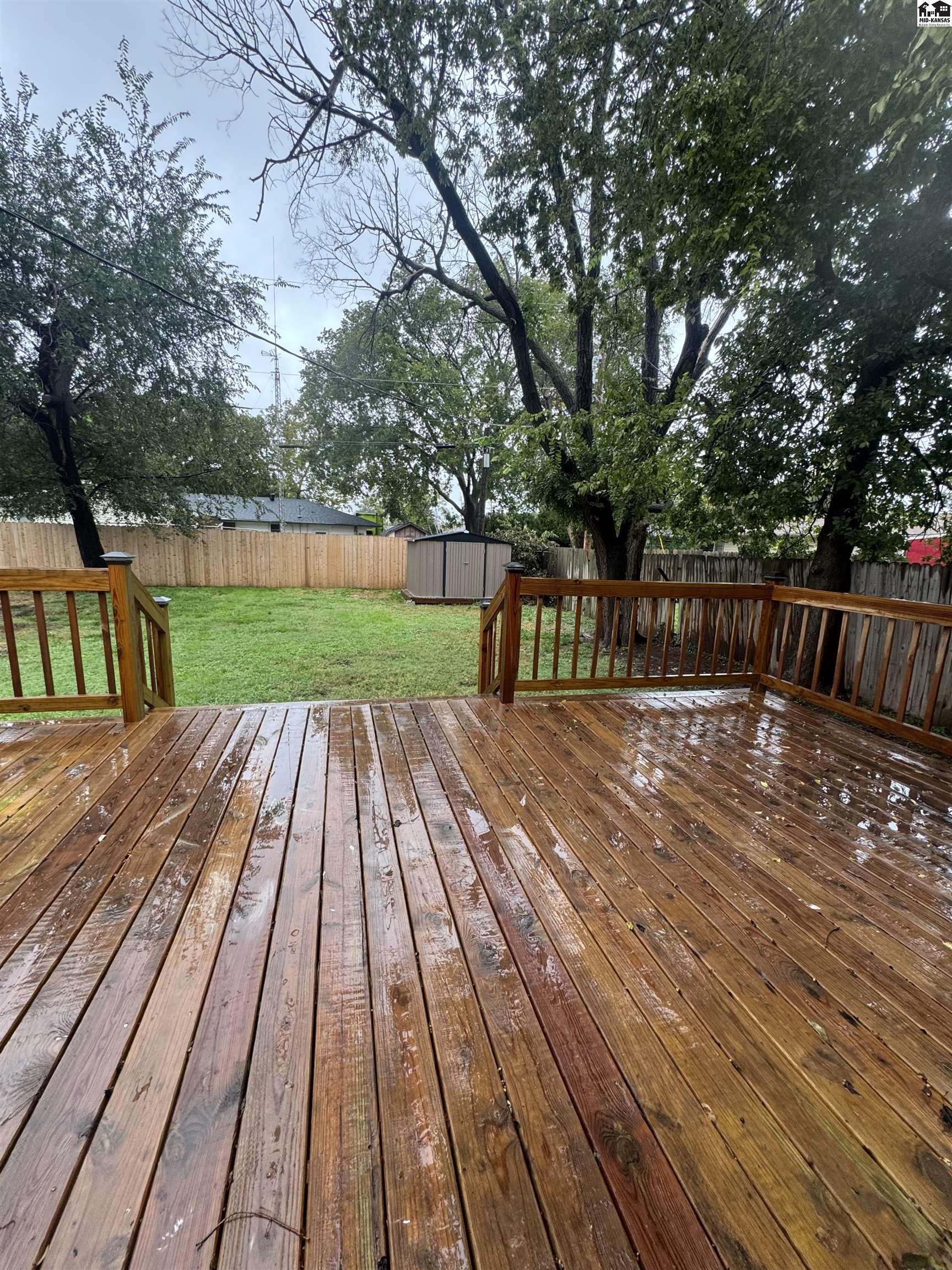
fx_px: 513
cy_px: 635
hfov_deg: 85.7
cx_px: 476
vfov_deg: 102.1
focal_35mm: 14
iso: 100
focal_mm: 2.22
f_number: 2.2
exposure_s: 1/99
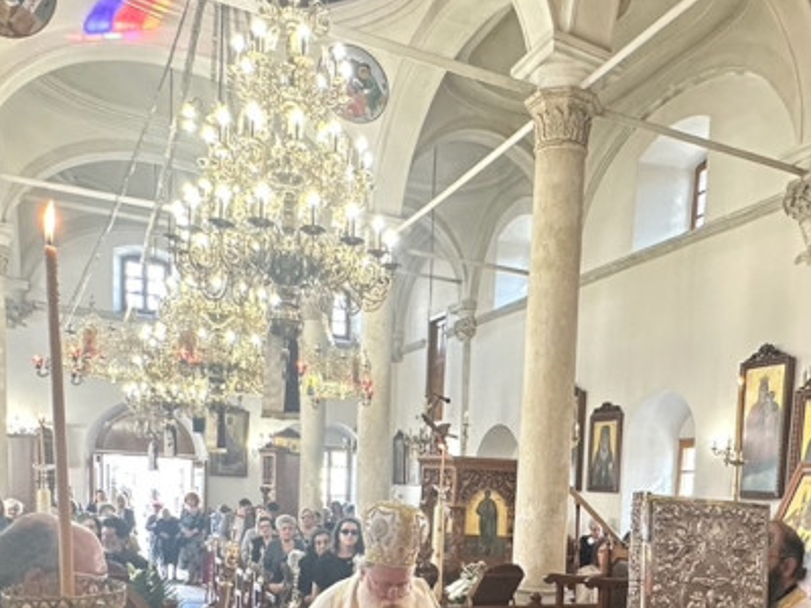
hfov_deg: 52.0
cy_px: 580
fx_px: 820
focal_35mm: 35
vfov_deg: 37.2
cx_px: 509
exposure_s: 1/50
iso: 160
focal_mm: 2.22
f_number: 2.2
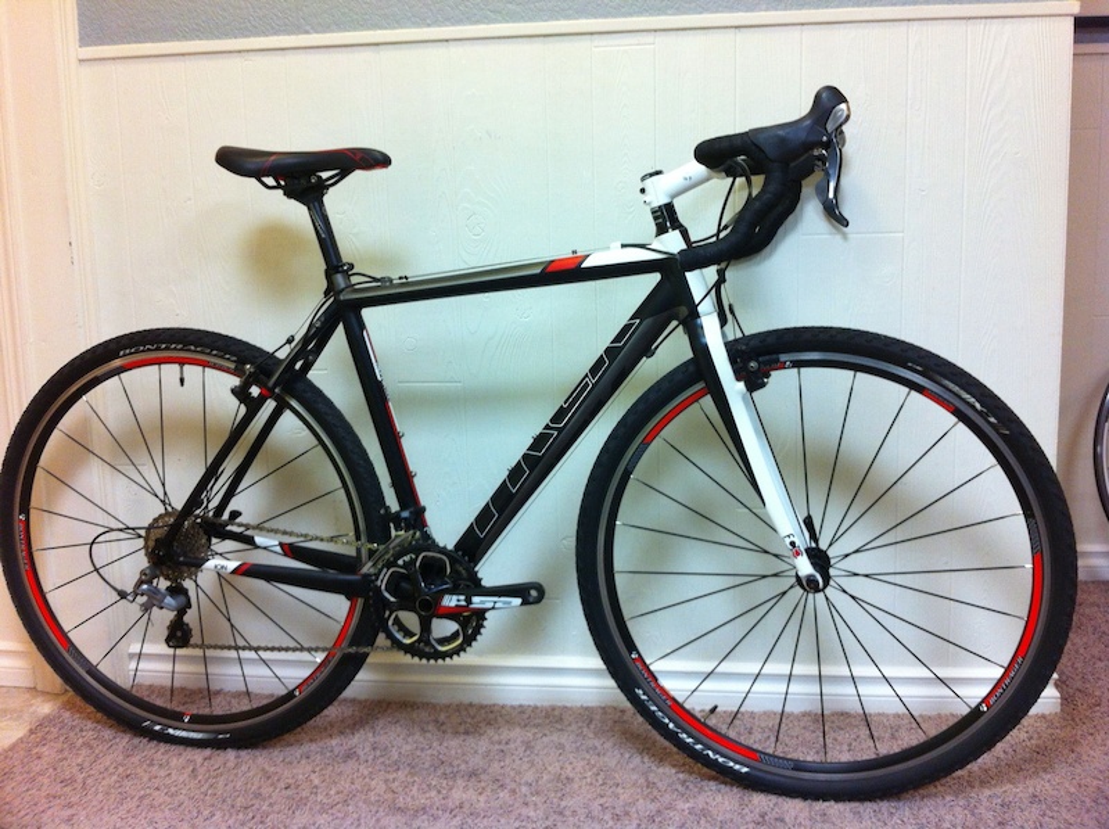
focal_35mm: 35
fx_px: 1120
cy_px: 414
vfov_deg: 40.6
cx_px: 554
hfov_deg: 52.7
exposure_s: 1/15
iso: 125
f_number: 2.8
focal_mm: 3.85
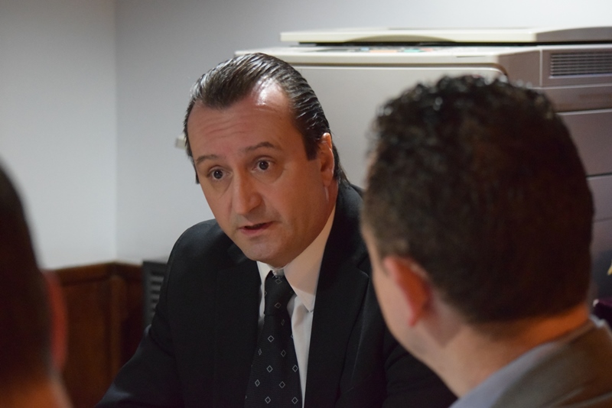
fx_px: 1658
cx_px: 306
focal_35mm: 98
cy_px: 204
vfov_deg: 14.0
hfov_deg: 20.9
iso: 6400
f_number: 4.5
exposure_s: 1/50
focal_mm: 65
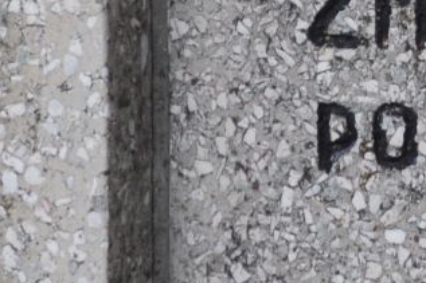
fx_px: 11394
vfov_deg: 1.4
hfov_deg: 2.1
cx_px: 761
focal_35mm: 963
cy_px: -484
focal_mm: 95
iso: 400
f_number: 7.1
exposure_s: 1/250
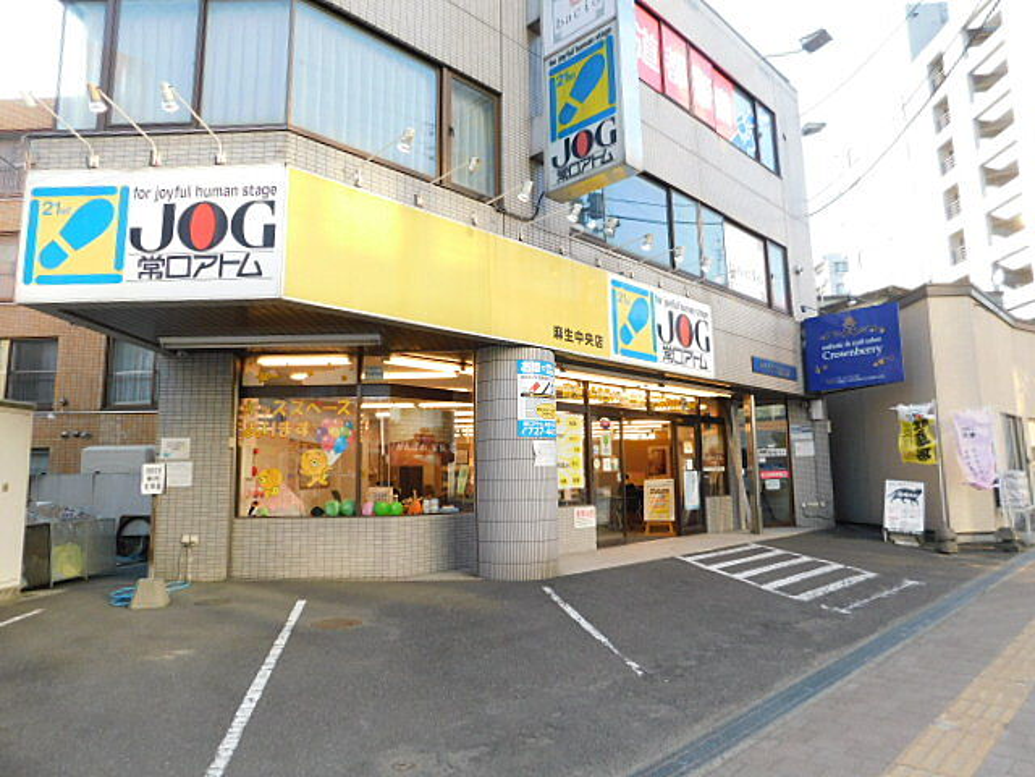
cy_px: 388
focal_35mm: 23
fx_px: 688
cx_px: 518
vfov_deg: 58.9
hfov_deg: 73.9
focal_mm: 4
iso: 125
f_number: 3
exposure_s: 1/200
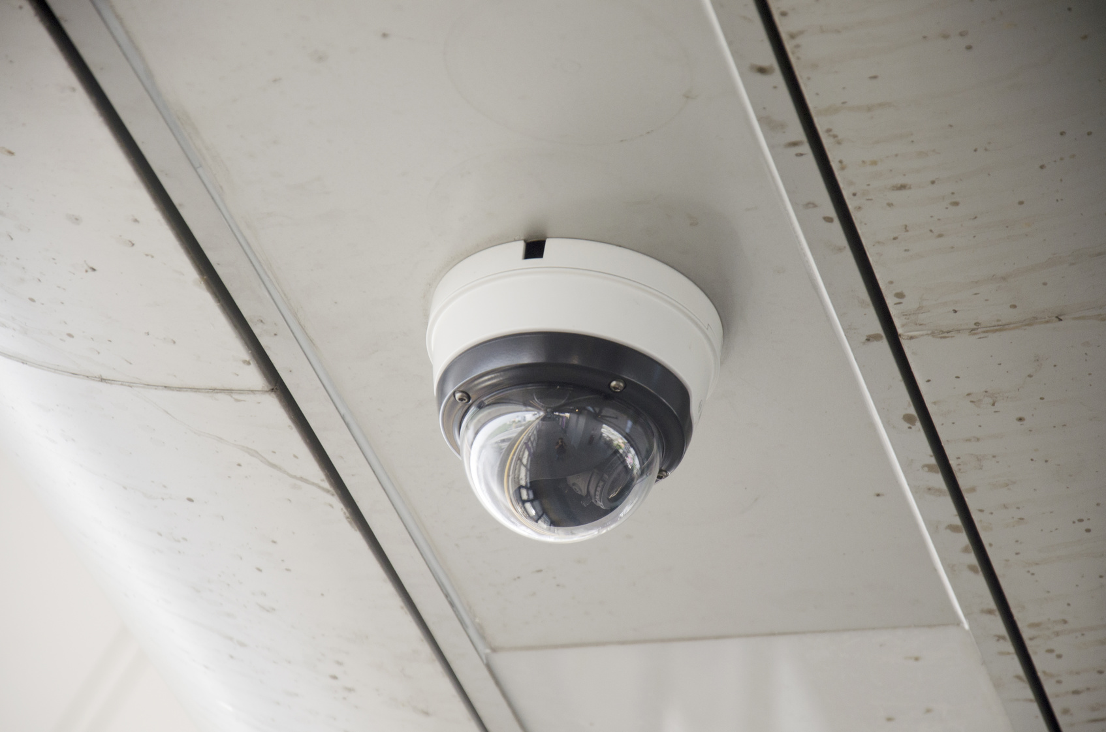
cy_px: 366
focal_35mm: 158
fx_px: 4829
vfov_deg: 8.7
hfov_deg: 13.1
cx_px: 553
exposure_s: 1/250
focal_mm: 105
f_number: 5.6
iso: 400
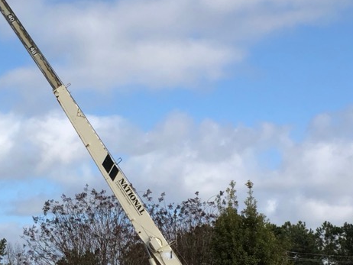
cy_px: 120
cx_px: -82
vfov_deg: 11.0
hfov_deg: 14.1
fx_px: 1377
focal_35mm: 135
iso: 16
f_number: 2.4
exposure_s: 1/1230
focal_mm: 6
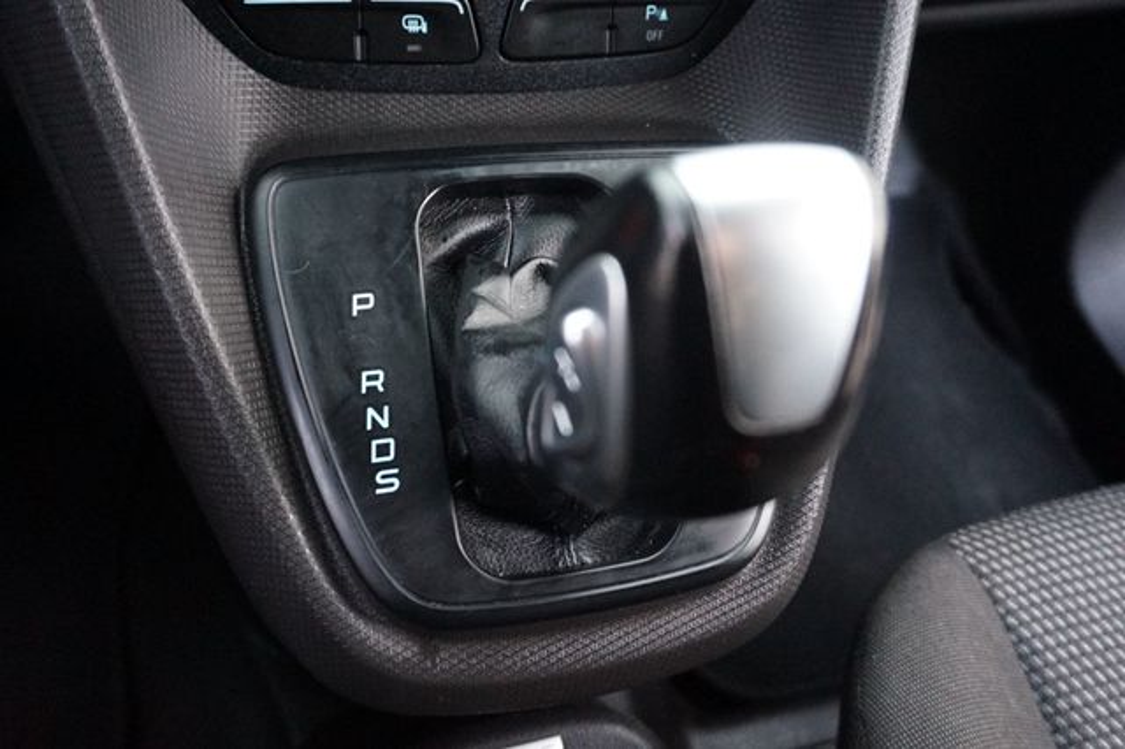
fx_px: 984
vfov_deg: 41.7
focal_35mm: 32
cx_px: 562
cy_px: 374
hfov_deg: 59.5
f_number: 4
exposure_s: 1/50
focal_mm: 21
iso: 3200
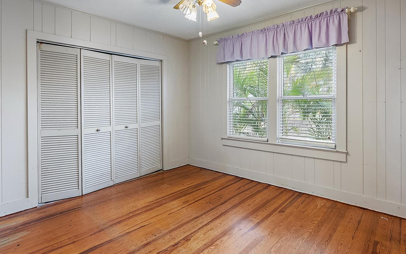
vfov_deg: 59.2
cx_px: 220
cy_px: 102
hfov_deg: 84.9
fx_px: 221
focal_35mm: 20
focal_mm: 16
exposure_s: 1/25
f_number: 4
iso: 1600
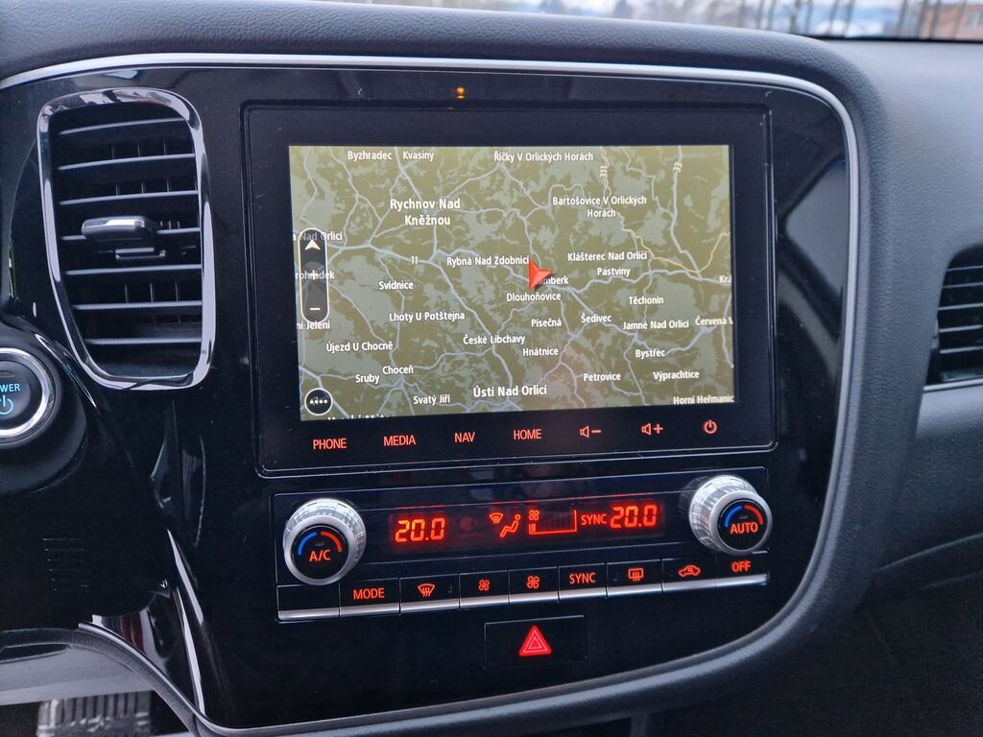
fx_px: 653
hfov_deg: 73.9
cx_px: 492
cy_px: 368
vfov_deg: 58.9
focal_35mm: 23
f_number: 1.8
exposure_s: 1/50
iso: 800
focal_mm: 5.4
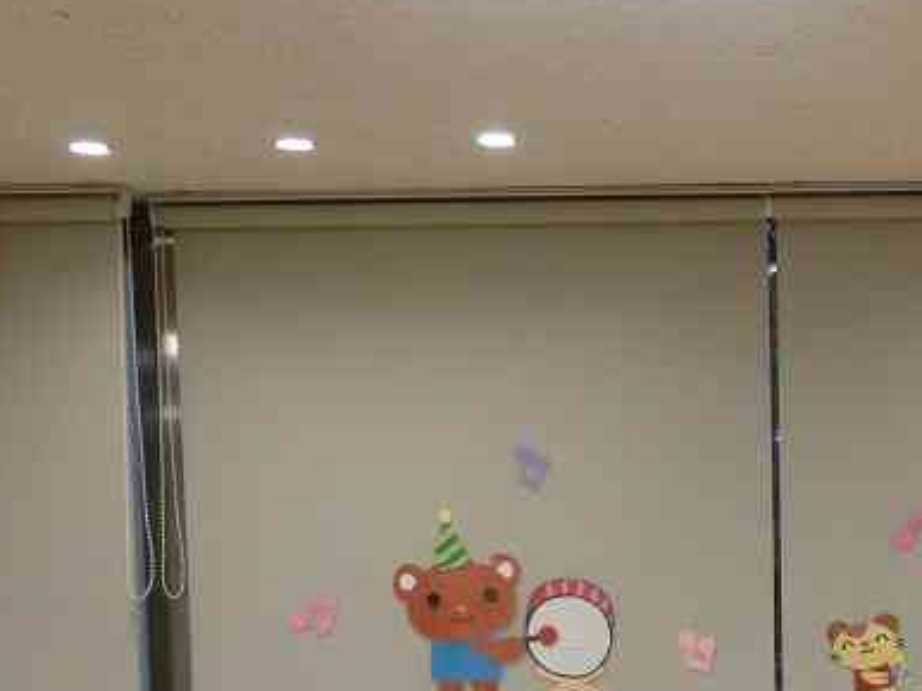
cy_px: 746
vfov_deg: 18.9
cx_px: 1051
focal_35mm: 75
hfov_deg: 24.1
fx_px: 1997
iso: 125
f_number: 3.7
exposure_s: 1/60
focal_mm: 5.2
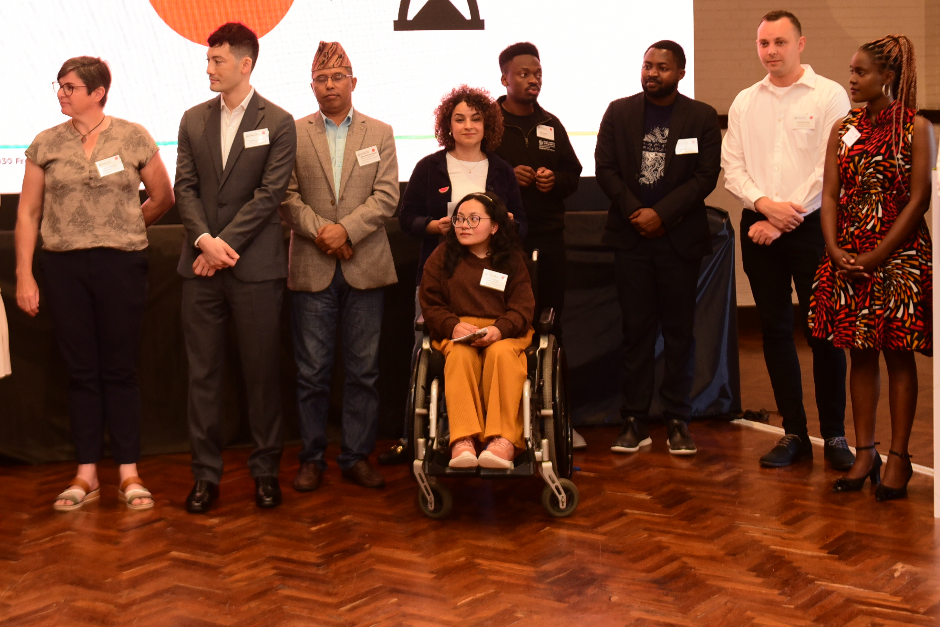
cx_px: 410
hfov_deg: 32.3
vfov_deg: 21.7
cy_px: 146
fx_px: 1619
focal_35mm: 62
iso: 1250
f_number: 3.2
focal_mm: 40
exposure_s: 1/100
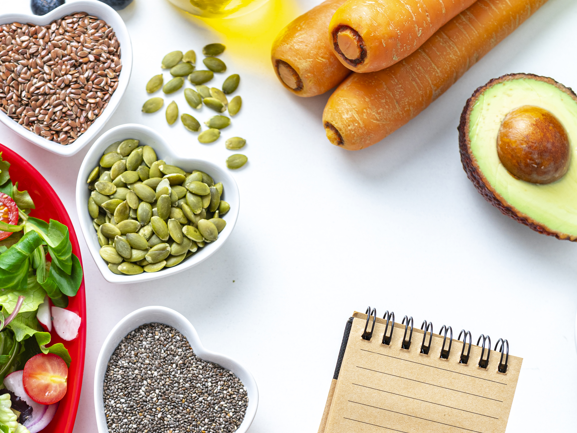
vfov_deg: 16.4
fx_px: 1484
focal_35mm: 89
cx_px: 80
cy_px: 367
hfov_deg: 21.6
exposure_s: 1/100
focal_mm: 40
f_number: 4.5
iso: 100
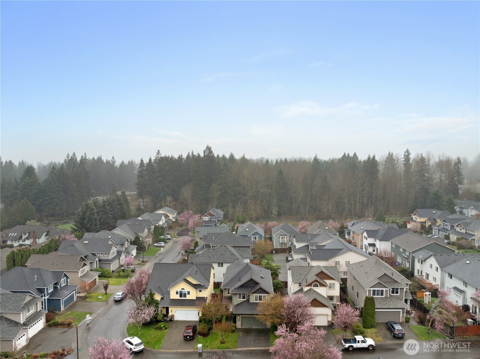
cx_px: 240
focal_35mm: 24
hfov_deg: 71.6
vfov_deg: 56.8
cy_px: 180
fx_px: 333
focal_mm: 12.29
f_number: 2.8
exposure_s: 1/320
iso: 180
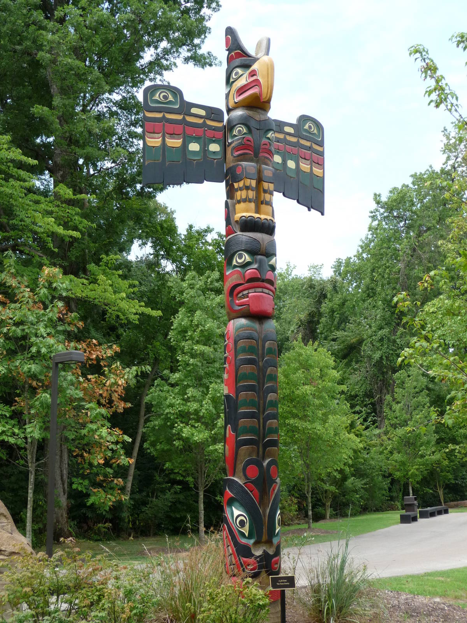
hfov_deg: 30.3
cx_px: 234
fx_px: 863
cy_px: 312
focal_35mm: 48
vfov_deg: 39.7
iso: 200
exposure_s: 1/500
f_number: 4.2
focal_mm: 8
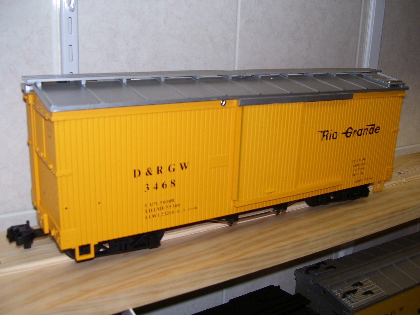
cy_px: 158
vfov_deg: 37.7
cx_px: 205
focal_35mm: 38
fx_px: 461
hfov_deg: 49.0
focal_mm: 6
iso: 80
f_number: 2.7
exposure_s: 1/60
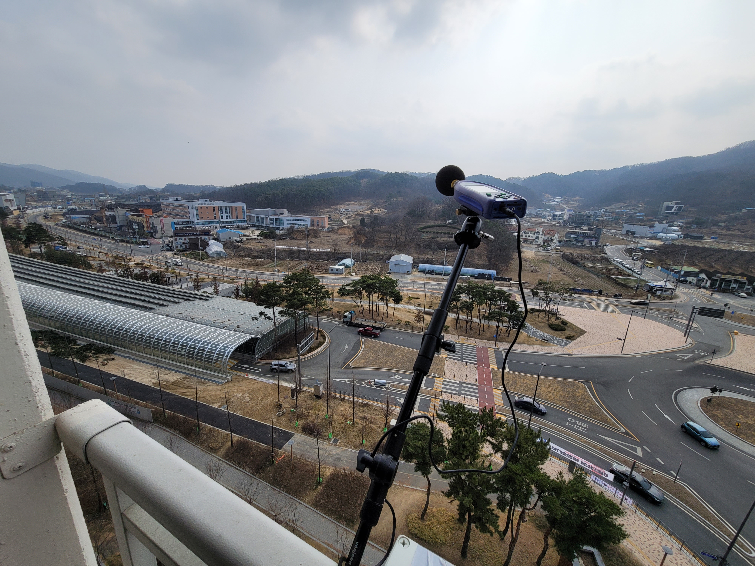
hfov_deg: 106.2
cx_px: 378
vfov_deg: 89.9
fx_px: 284
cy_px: 283
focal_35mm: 13
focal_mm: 2.2
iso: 64
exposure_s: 1/3177
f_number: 2.2
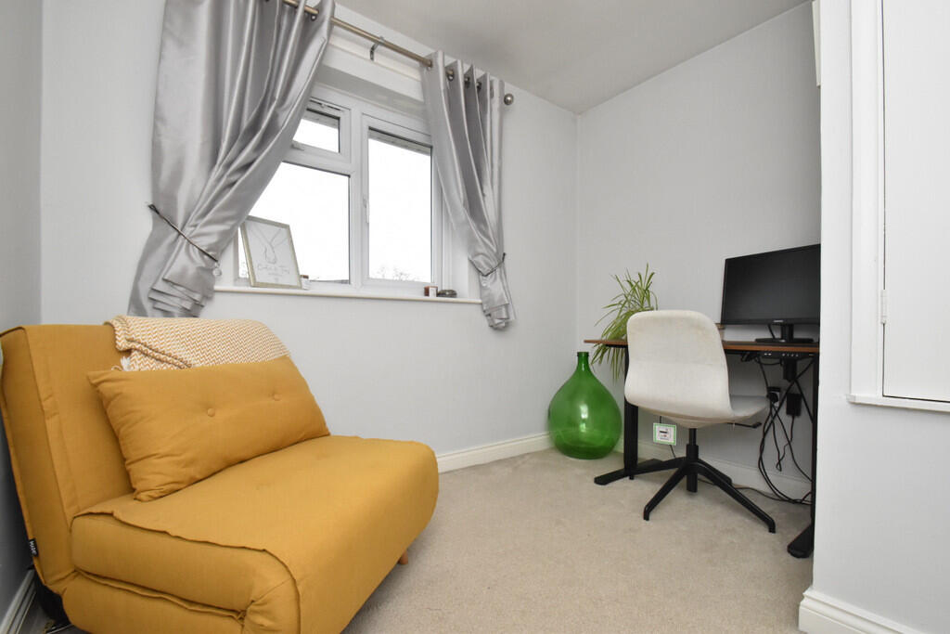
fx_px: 396
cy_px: 317
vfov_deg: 77.3
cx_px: 475
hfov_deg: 100.4
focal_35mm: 15
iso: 1600
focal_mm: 10
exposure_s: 1/60
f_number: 9
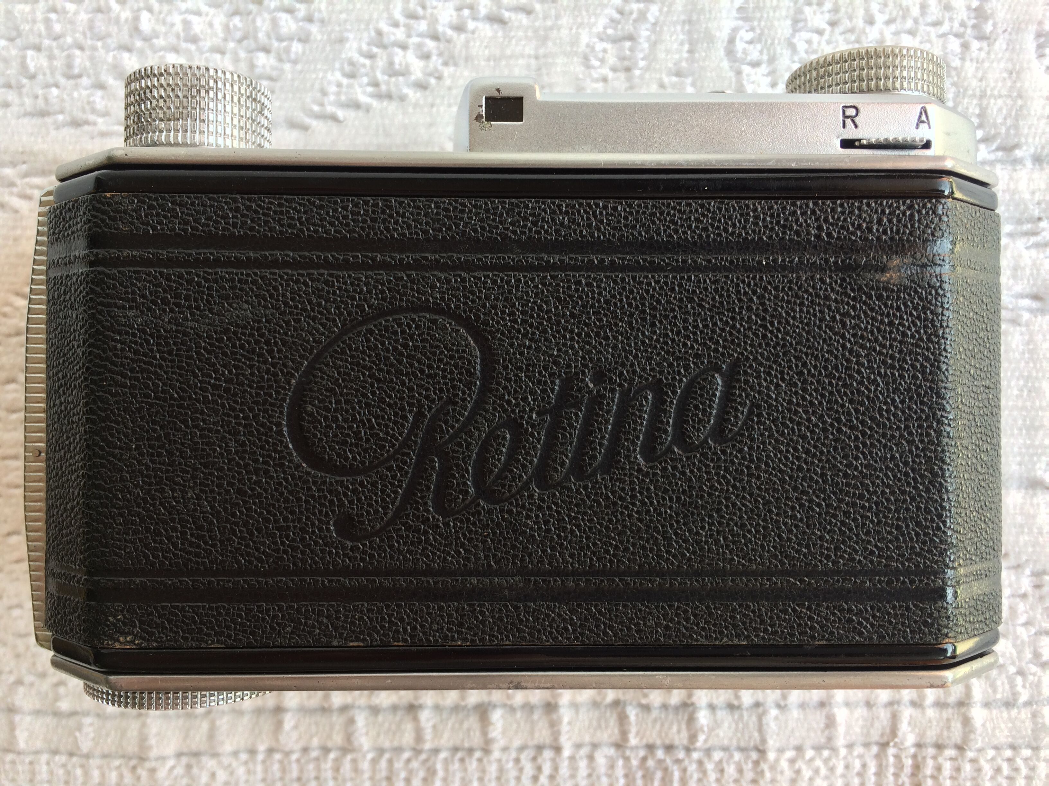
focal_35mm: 29
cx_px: 524
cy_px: 393
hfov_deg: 61.7
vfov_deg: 48.2
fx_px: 879
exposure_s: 1/124
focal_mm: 4.15
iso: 32
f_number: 2.2
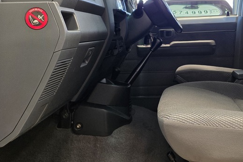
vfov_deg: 28.4
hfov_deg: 41.3
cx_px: 165
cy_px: 49
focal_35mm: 47
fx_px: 317
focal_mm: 6.25
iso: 200
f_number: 1.7
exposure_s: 1/180
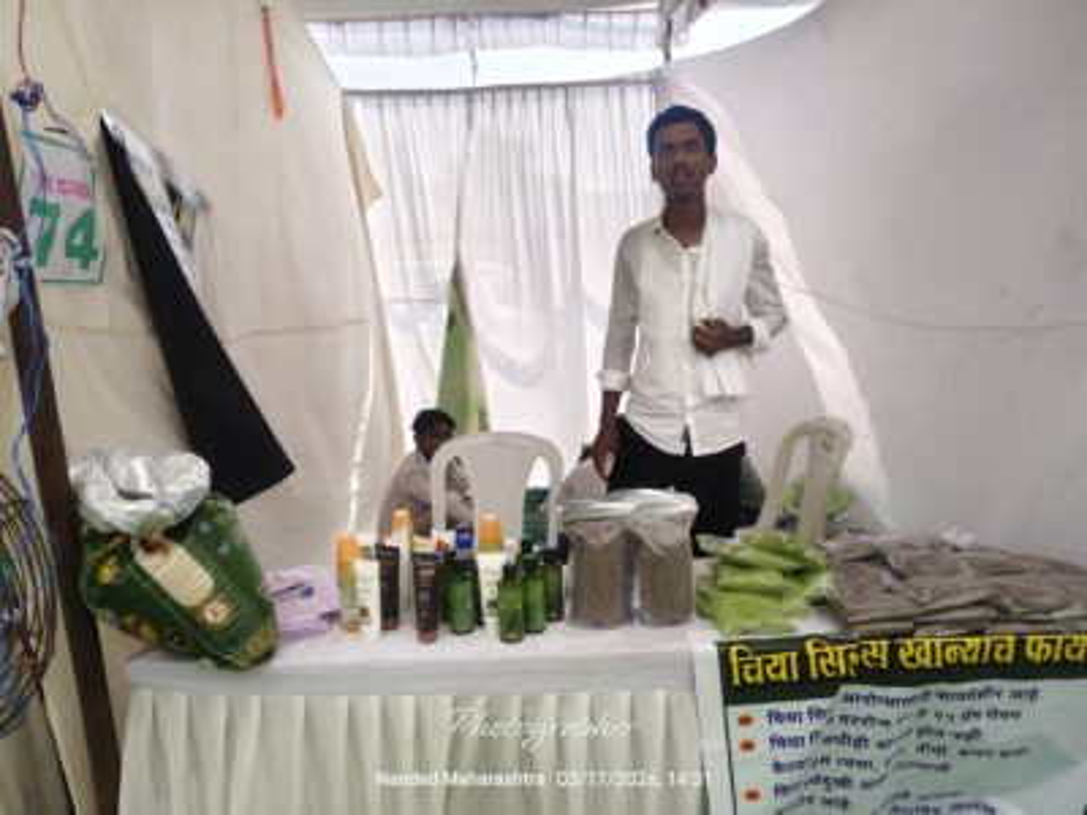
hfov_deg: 73.9
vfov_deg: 58.9
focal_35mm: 23
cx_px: 544
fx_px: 722
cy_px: 408
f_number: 1.88
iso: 50
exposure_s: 1/1033
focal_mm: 5.56
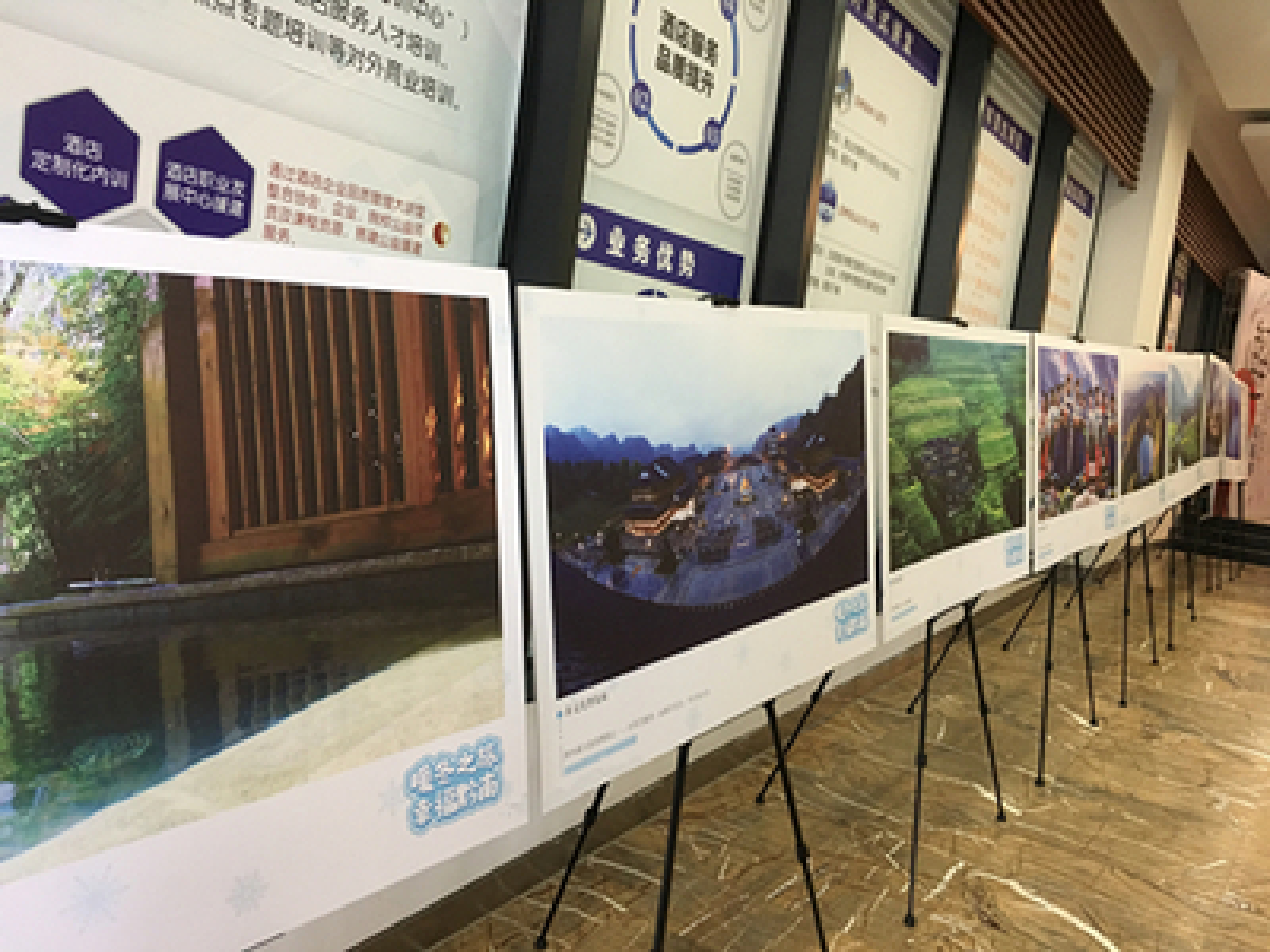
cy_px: 476
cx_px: 635
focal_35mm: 29
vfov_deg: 48.2
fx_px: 1064
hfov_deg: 61.7
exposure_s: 1/33
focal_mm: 4.15
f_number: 2.2
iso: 200
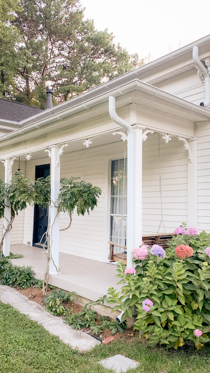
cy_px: 188
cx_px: 98
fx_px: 287
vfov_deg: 66.1
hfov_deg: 40.2
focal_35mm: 29
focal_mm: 4.25
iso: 64
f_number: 1.8
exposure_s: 1/120
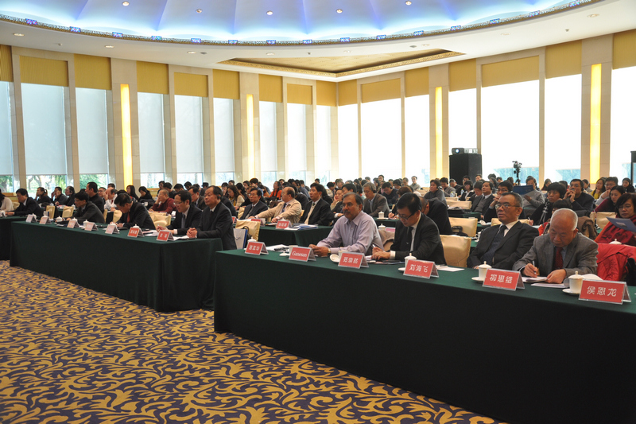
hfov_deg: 53.1
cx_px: 318
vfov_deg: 36.9
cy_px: 212
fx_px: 636
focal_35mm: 36
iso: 400
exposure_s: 1/40
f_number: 4
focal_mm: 24
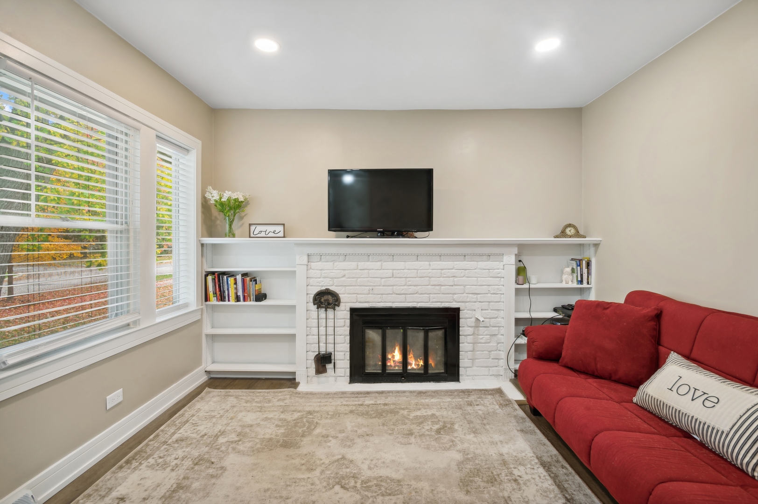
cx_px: 379
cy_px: 252
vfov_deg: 77.2
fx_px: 316
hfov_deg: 100.4
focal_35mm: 15
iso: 100
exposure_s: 1/1.25
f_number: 11
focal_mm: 10
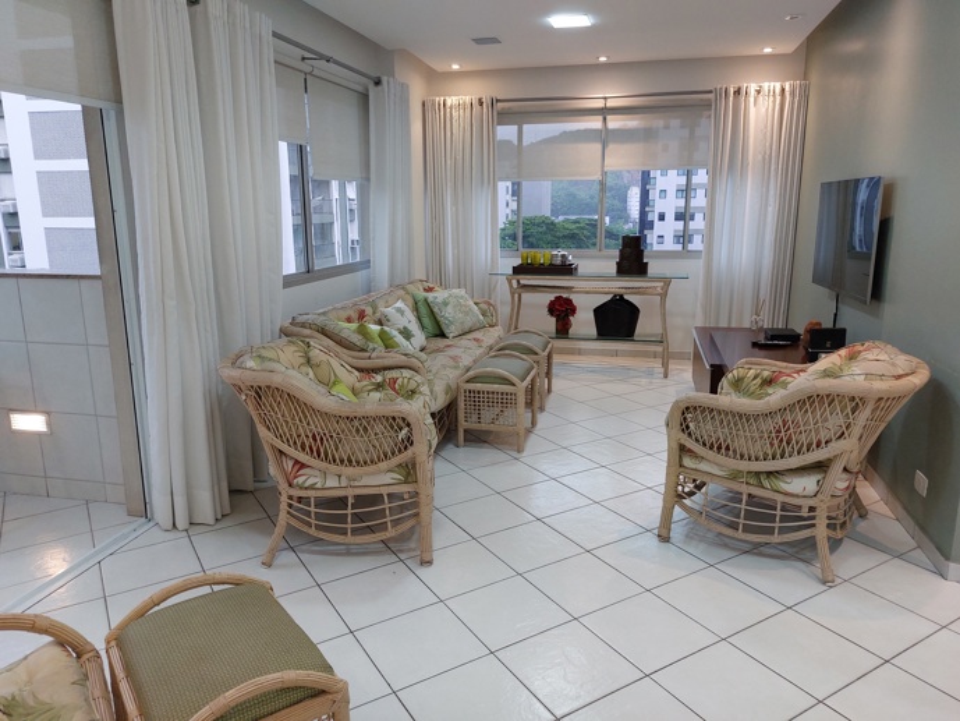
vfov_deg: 54.9
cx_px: 480
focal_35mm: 25
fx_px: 693
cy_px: 360
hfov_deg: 69.4
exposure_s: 1/100
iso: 160
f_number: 1.8
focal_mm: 5.23
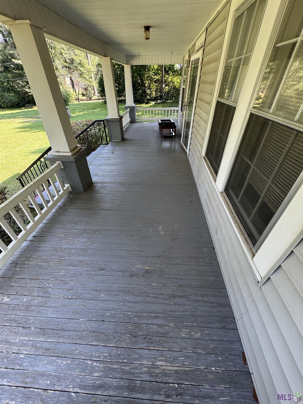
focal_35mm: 14
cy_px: 202
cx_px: 152
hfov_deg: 85.7
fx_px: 163
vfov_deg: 102.1
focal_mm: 2.22
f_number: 2.2
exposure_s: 1/99
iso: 80
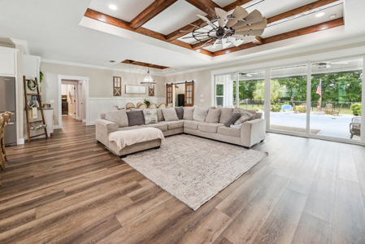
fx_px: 142
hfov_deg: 104.2
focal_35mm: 14
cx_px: 182
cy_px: 122
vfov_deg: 81.3
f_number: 8
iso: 320
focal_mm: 14
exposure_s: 1/13
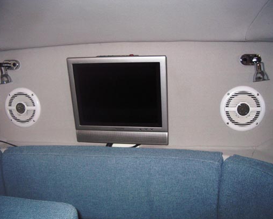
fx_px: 323
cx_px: 126
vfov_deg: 37.3
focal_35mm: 40
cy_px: 110
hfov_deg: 45.8
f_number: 2.6
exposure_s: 1/60
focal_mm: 5.8
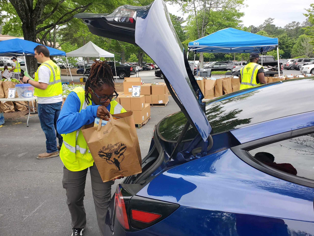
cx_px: 157
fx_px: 236
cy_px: 118
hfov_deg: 67.3
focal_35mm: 26
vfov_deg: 53.1
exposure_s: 1/446
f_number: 2.4
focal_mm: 4.3
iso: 50
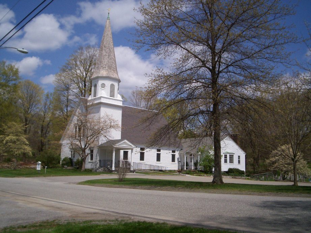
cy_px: 116
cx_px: 156
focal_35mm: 36
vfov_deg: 39.6
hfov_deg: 51.4
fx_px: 323
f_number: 4.5
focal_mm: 5.9
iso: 100
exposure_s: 1/1255
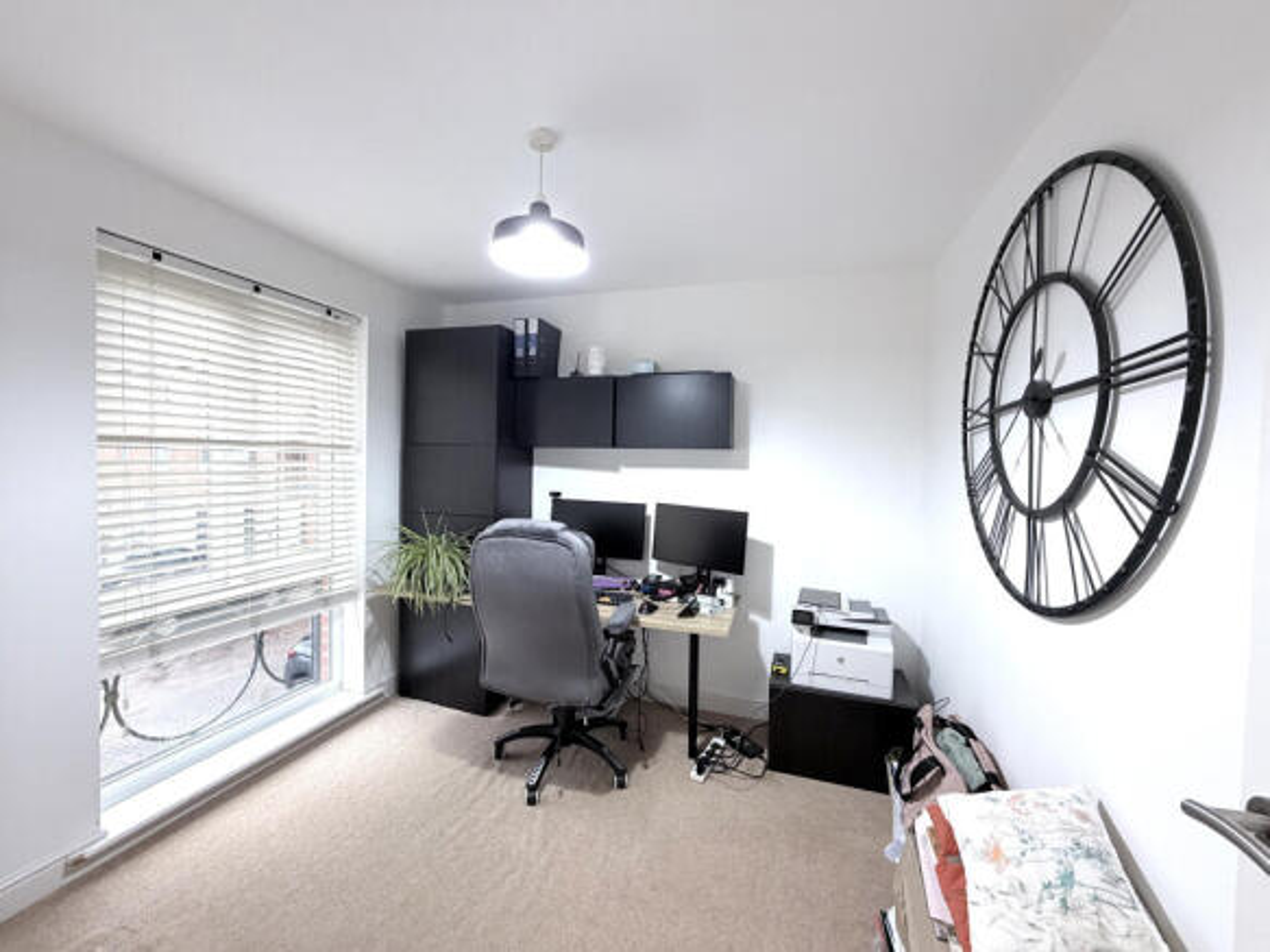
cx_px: 635
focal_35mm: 14
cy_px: 476
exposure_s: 1/50
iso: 200
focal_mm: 2.22
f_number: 2.2
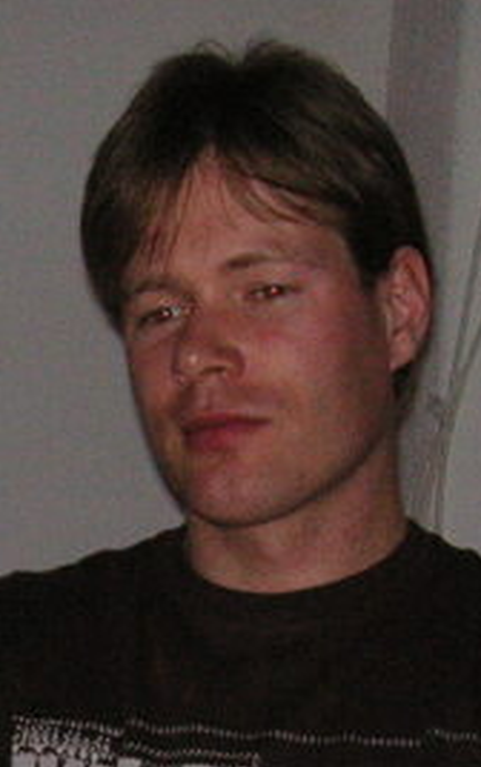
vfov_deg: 17.3
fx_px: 2449
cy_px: 810
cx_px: -140
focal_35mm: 117
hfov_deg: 11.0
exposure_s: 1/45
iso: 160
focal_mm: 6.1
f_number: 2.8
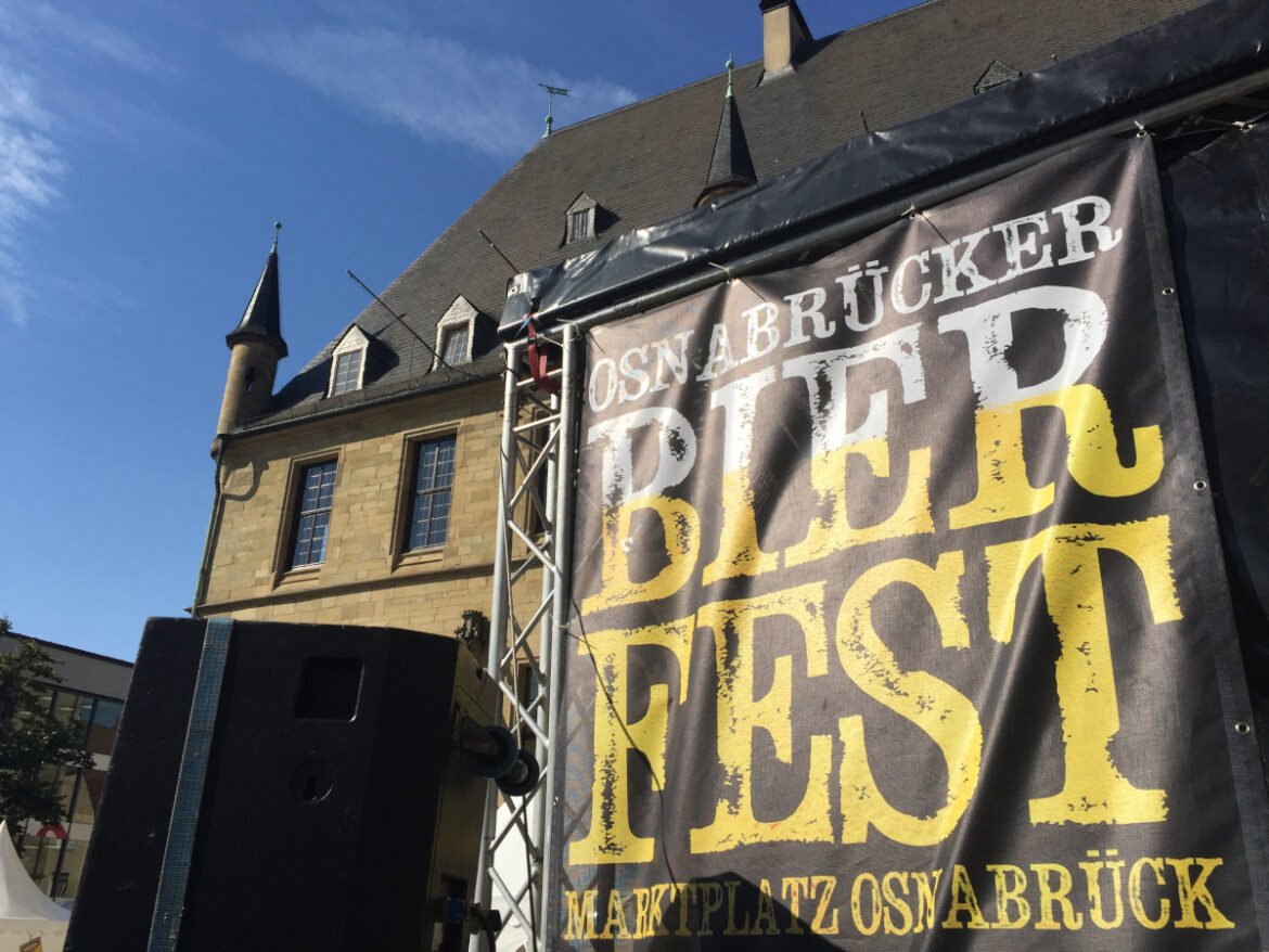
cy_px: 476
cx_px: 634
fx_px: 1063
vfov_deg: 48.2
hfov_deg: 61.6
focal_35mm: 29
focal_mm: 4.15
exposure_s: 1/3597
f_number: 2.2
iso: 32
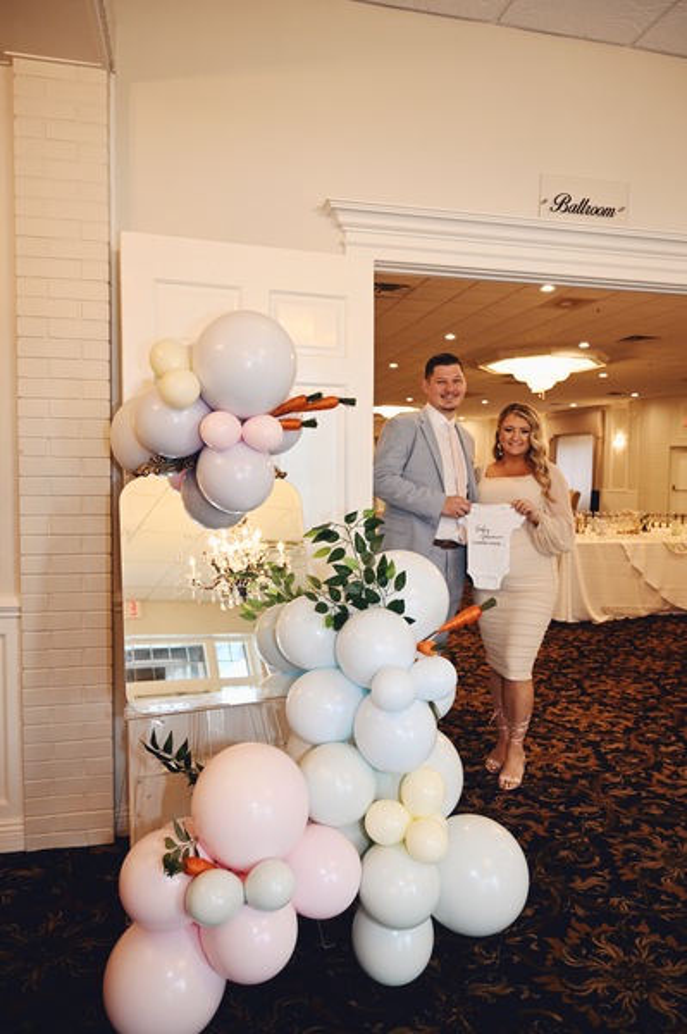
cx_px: 344
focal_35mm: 24
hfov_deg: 53.1
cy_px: 517
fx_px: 688
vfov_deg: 73.8
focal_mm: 24
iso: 800
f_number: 4
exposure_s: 1/60
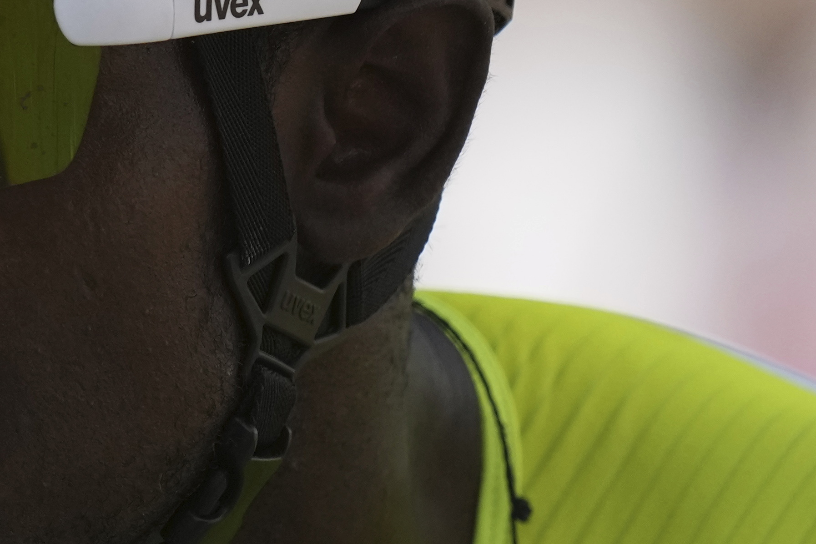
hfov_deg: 1.1
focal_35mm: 1926
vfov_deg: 0.7
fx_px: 43653
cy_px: -33
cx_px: -815
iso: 800
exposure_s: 1/5000
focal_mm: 400
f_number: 4
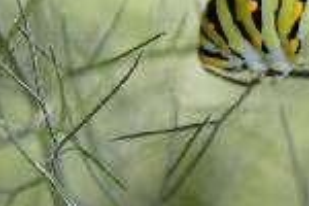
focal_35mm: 314
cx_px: 396
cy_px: 25
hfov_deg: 6.5
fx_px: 2695
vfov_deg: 4.4
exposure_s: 1/80
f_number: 5.6
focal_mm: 105
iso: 64
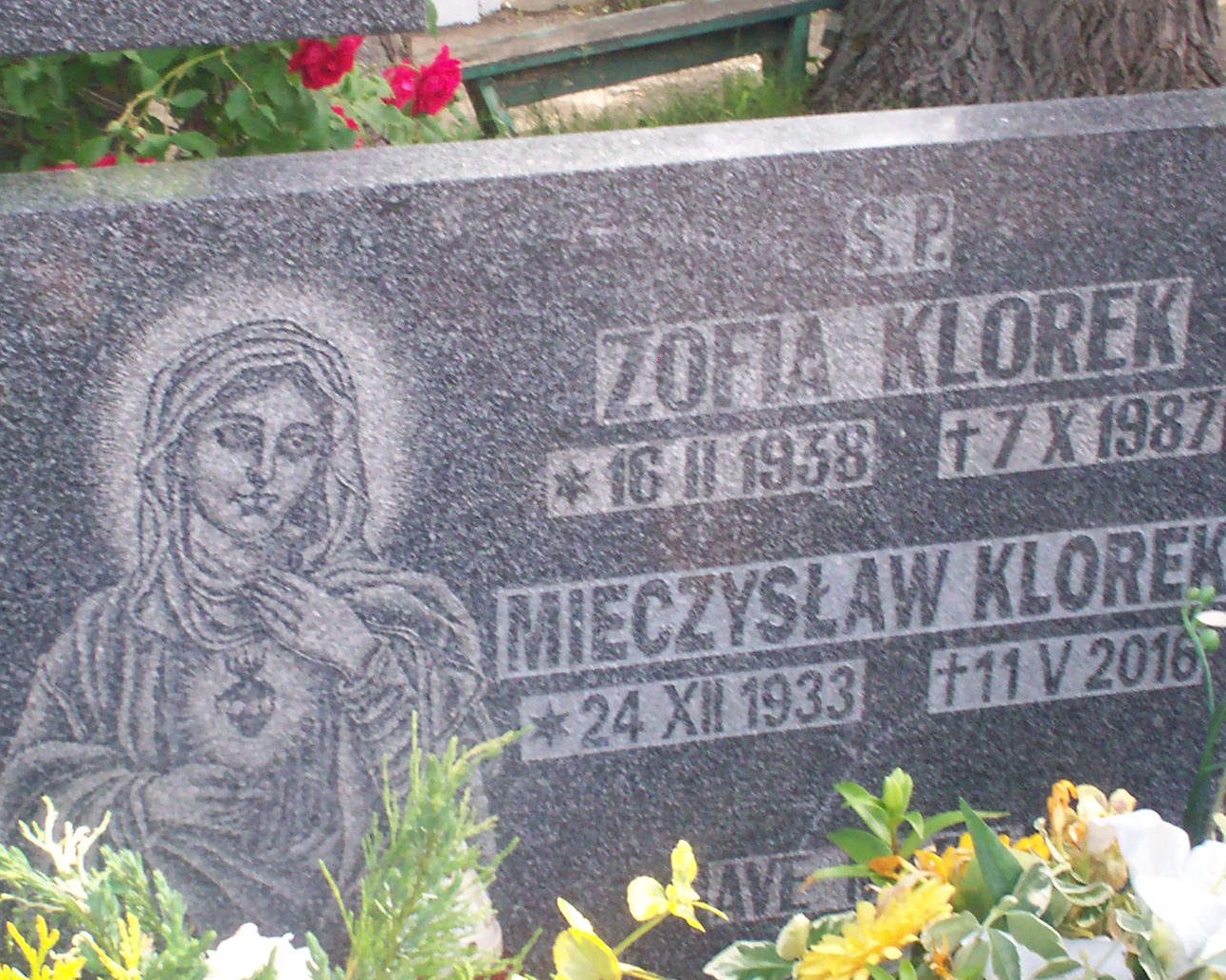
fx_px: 2540
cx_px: 448
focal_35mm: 70
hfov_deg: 27.0
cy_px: 429
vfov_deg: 21.8
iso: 140
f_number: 4.5
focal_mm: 6
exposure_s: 1/72.9
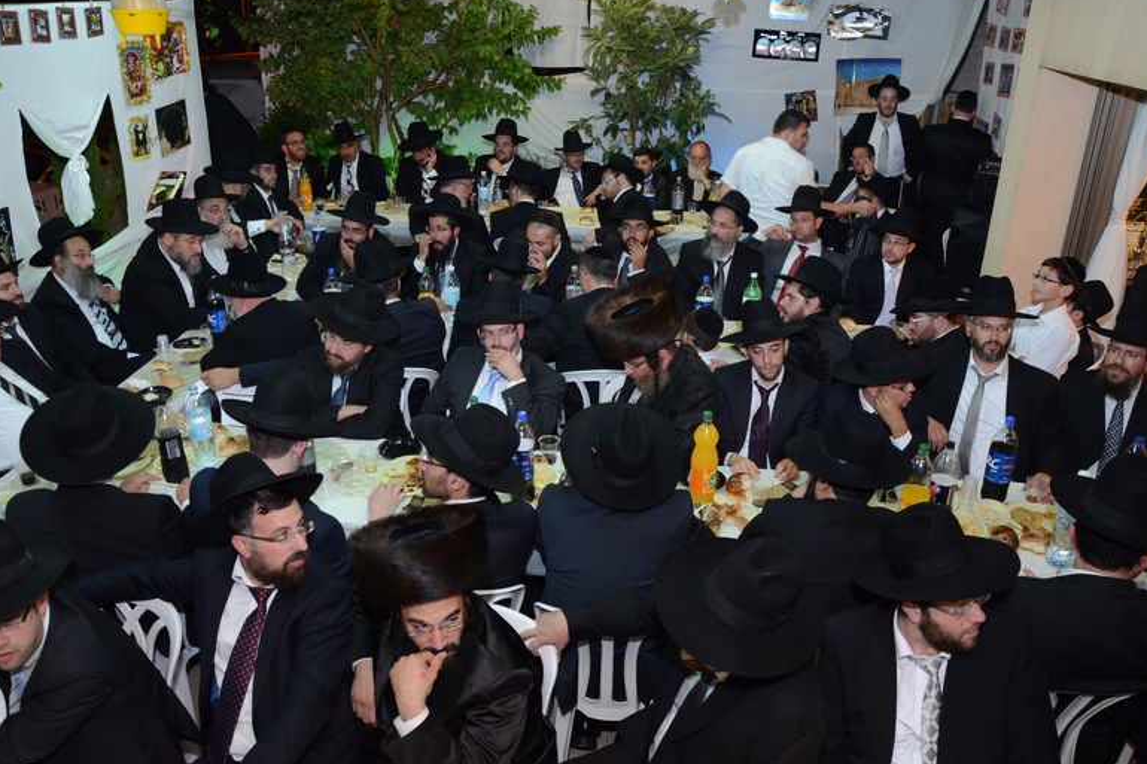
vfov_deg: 46.4
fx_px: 892
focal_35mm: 28
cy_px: 375
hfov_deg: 65.5
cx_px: 568
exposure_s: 1/60
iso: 1250
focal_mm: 18
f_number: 5
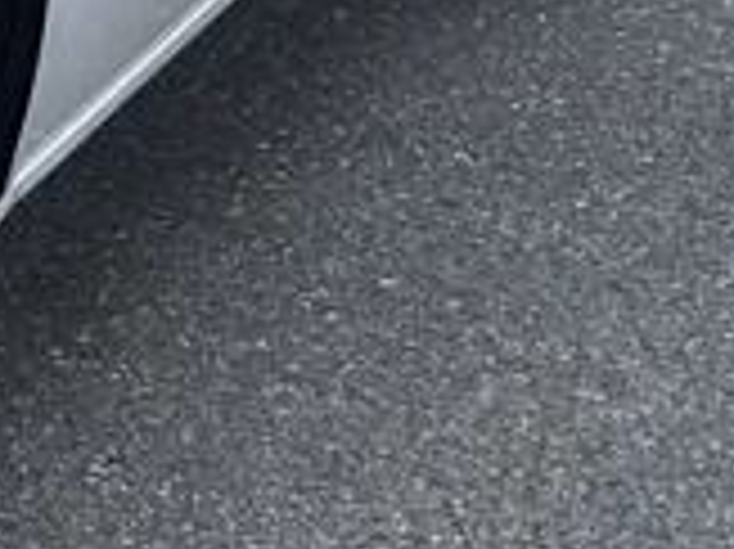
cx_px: -1130
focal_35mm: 319
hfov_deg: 5.9
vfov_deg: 4.6
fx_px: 6759
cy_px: -558
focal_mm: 6
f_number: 2.4
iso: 16
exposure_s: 1/527
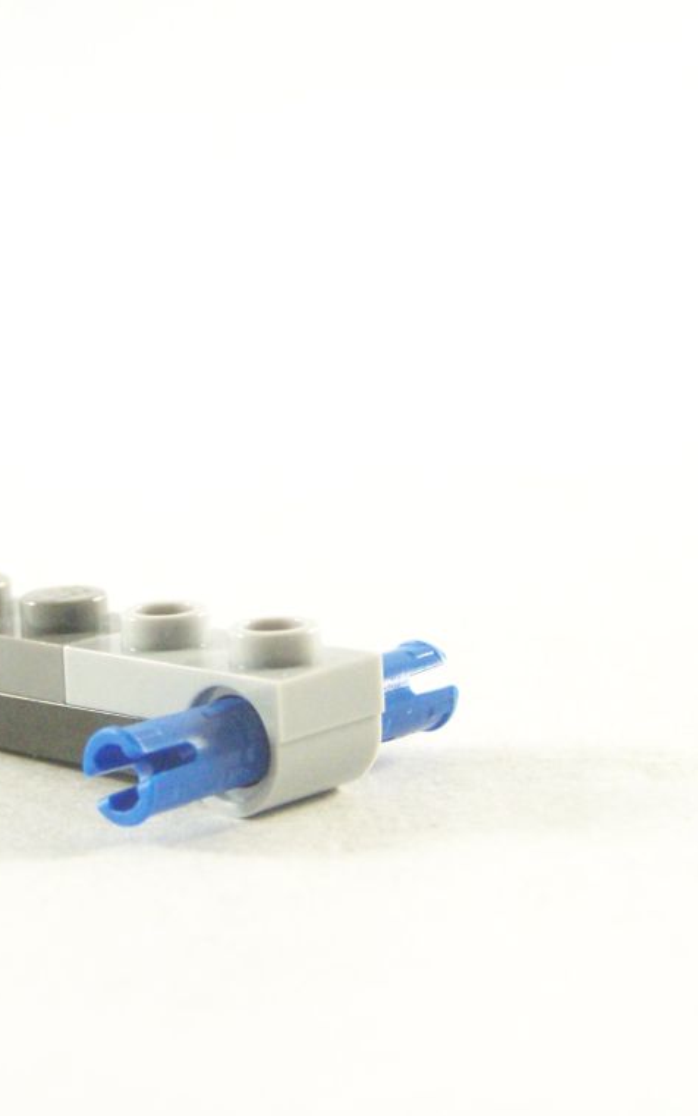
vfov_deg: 19.5
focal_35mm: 107
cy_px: 559
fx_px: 3255
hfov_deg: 12.2
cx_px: 189
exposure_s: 1/60
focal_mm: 12.4
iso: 400
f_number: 3.2
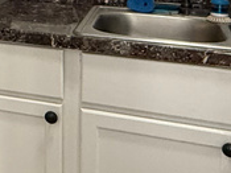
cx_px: -116
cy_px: -65
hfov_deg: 20.4
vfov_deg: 16.7
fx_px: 547
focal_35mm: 82
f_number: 2.2
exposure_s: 1/60
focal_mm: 2.22
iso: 400
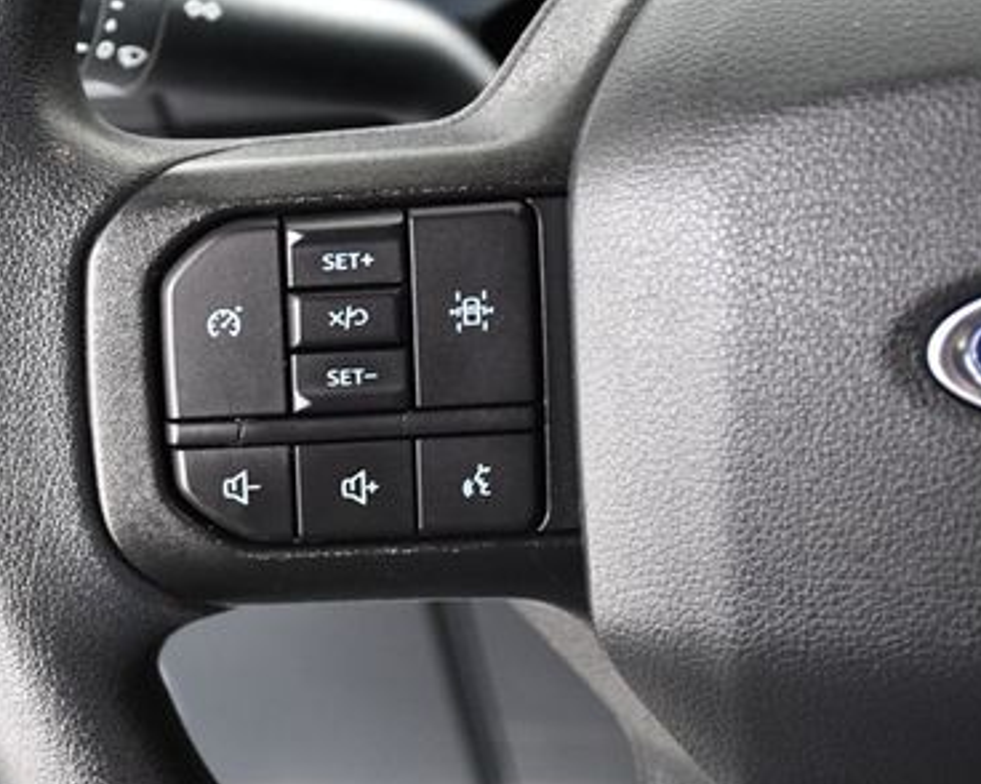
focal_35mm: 98
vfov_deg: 15.7
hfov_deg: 19.5
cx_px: 291
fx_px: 2844
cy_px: 435
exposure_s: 1/50
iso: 2500
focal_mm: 40
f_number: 4.5
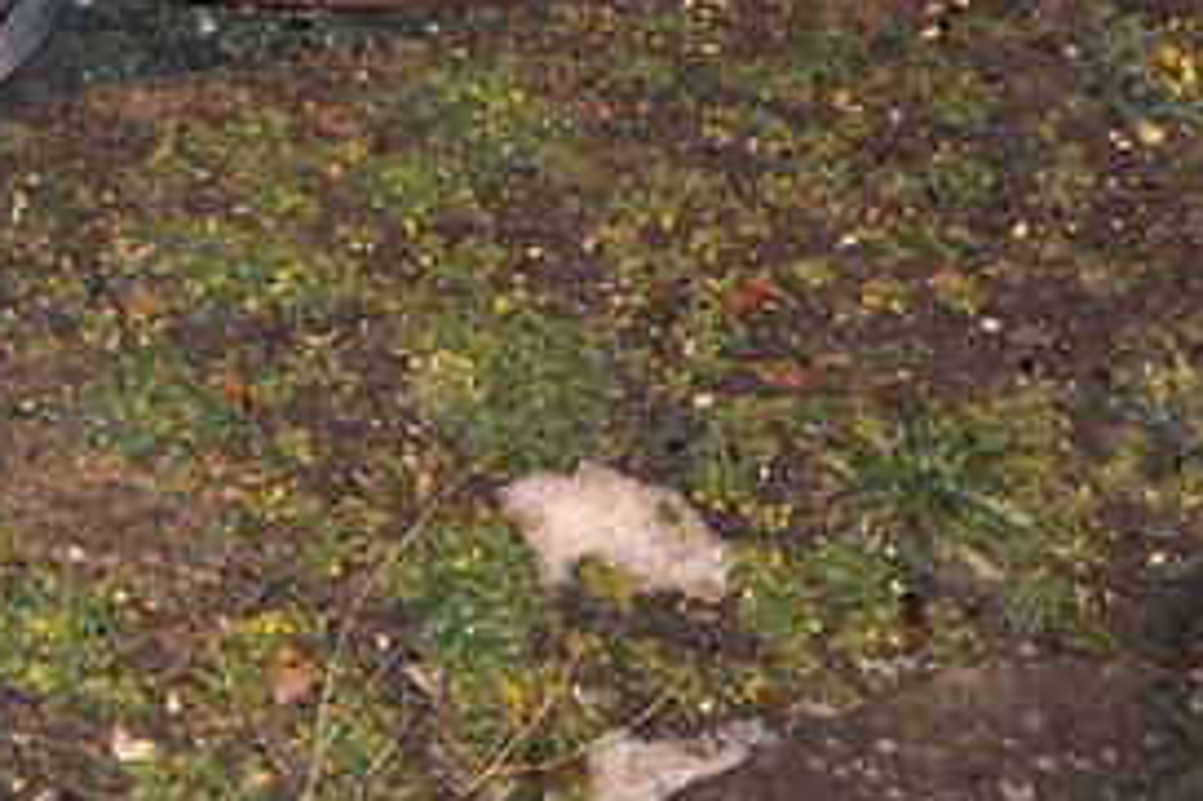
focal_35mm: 103
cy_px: -241
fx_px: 3440
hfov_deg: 19.0
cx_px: -159
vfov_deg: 12.8
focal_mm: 22
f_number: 6.3
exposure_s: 1/60
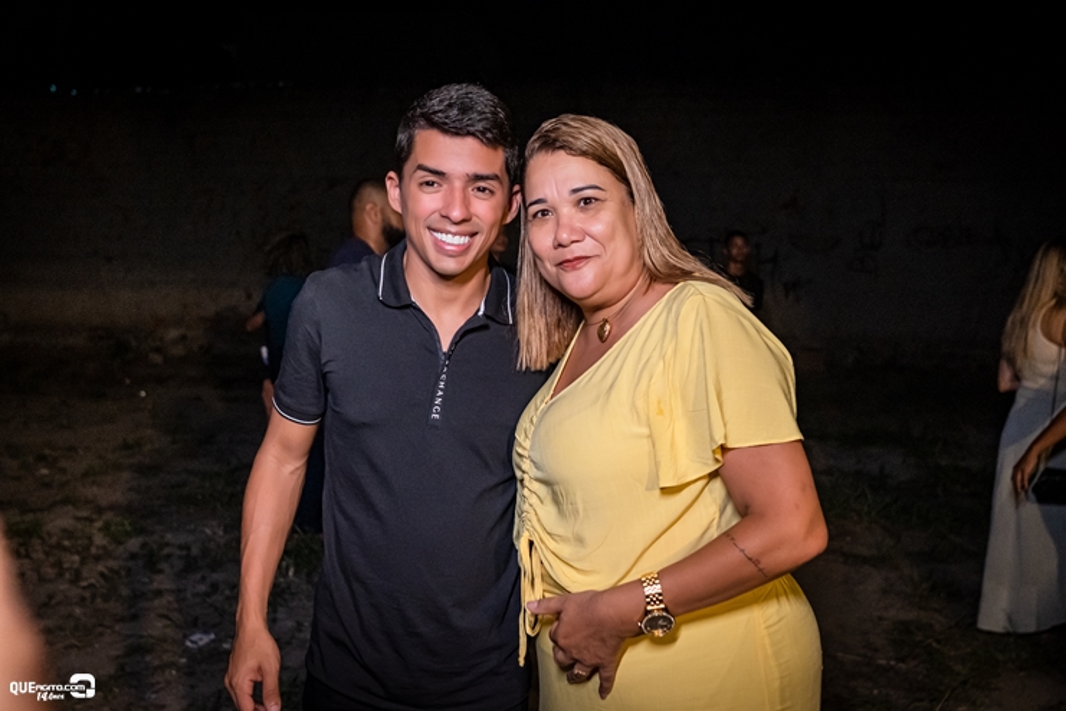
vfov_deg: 36.9
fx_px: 1066
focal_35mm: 36
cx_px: 533
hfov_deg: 53.1
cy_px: 356
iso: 2500
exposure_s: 1/400
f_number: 2.5
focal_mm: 24
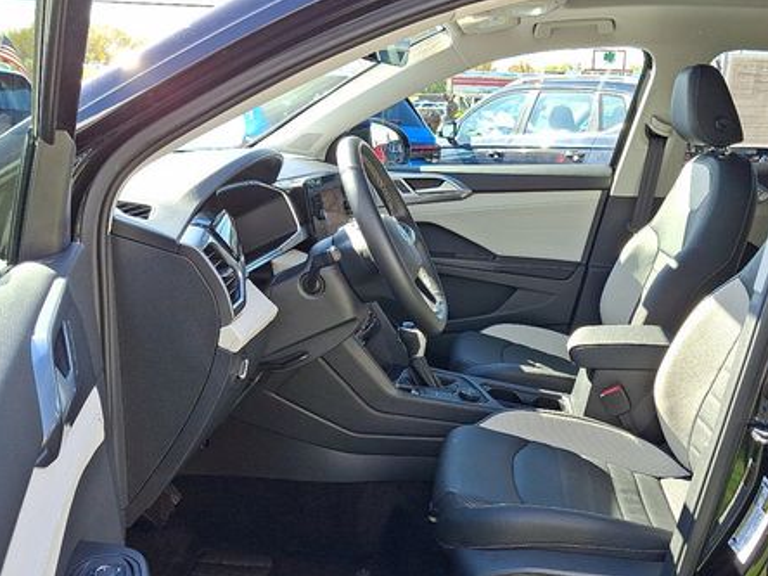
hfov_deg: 50.7
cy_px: 329
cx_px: 491
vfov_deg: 39.6
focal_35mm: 36
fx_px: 799
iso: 25
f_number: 1.8
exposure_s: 1/159
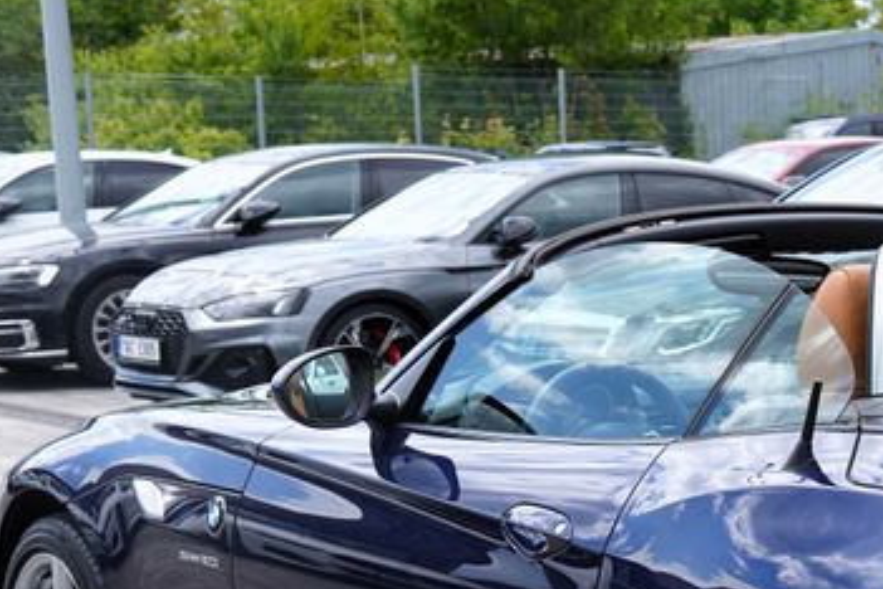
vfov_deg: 12.2
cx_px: 908
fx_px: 2722
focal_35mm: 111
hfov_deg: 17.9
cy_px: 631
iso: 100
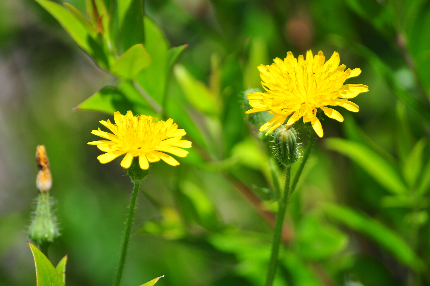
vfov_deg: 4.6
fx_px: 3579
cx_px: 215
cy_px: 143
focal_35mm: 300
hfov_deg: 6.9
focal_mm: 200
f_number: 5.6
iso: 200
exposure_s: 1/640
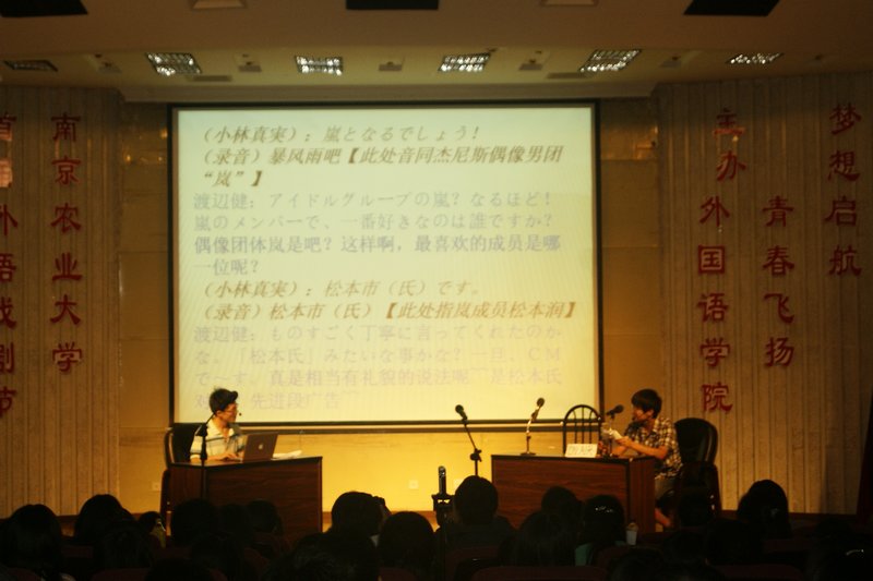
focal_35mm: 82
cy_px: 290
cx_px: 436
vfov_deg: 16.5
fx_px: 2000
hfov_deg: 24.6
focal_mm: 55
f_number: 5.6
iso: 200
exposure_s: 1/40
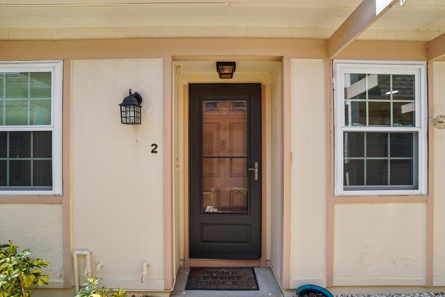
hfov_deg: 93.3
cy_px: 165
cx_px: 220
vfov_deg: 70.2
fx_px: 210
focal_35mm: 17
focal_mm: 10
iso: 100
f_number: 8
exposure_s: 1/90
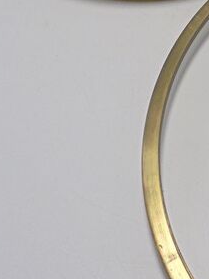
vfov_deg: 22.4
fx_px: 677
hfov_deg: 16.4
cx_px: 292
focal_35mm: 84
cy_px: 1
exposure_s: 1/100
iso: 100
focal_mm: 4.6
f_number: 3.5
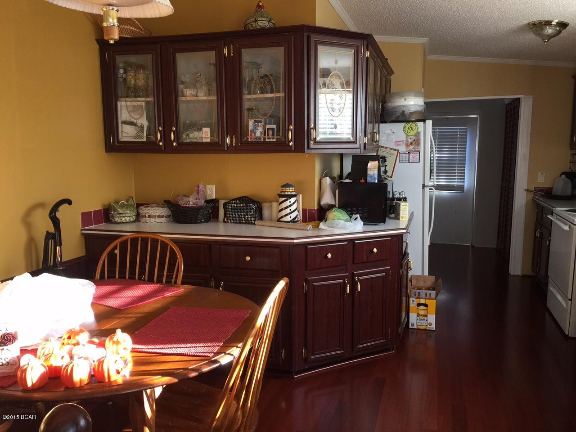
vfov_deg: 48.2
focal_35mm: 29
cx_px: 288
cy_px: 216
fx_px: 483
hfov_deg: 61.7
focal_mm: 4.15
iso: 50
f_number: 2.2
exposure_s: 1/30
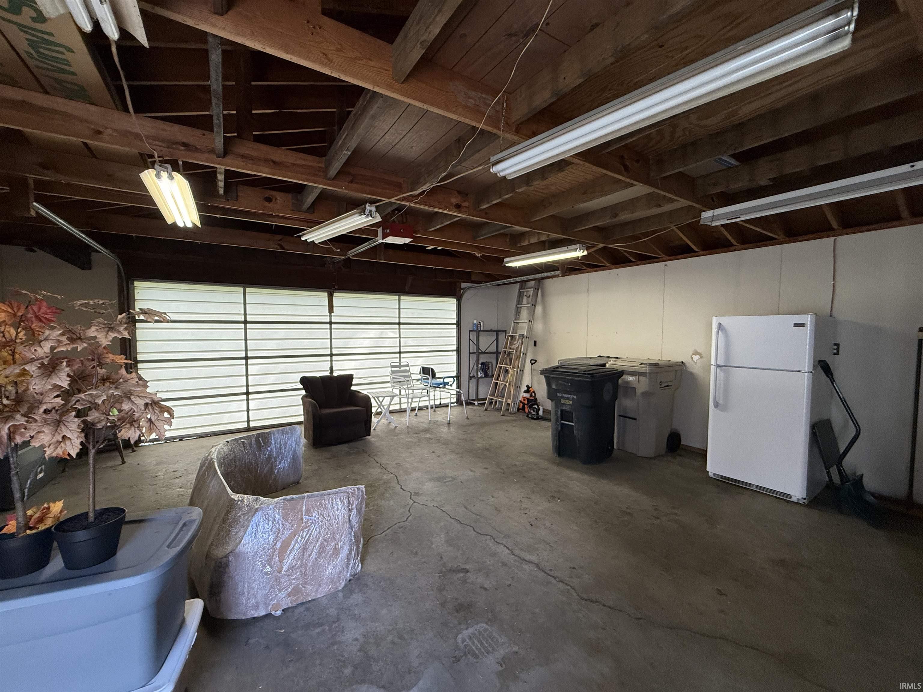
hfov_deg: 102.1
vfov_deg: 85.7
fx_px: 373
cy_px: 346
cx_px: 462
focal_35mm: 14
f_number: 2.2
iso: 250
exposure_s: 1/120
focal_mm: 2.22
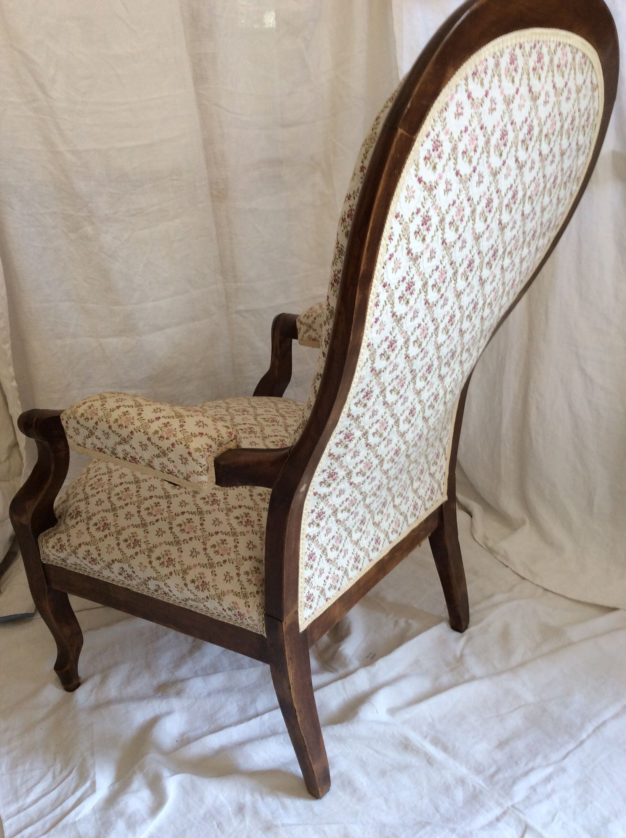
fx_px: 774
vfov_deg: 56.9
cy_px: 419
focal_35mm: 32
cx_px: 313
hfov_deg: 44.1
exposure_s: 1/25
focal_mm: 3.3
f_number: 2.4
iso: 32
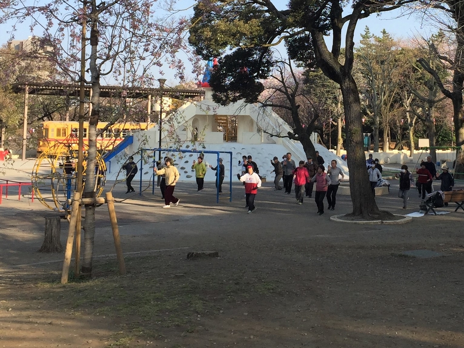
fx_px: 389
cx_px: 232
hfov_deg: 61.7
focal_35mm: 29
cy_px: 174
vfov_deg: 48.2
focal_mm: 4.15
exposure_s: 1/1068
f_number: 2.2
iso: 32
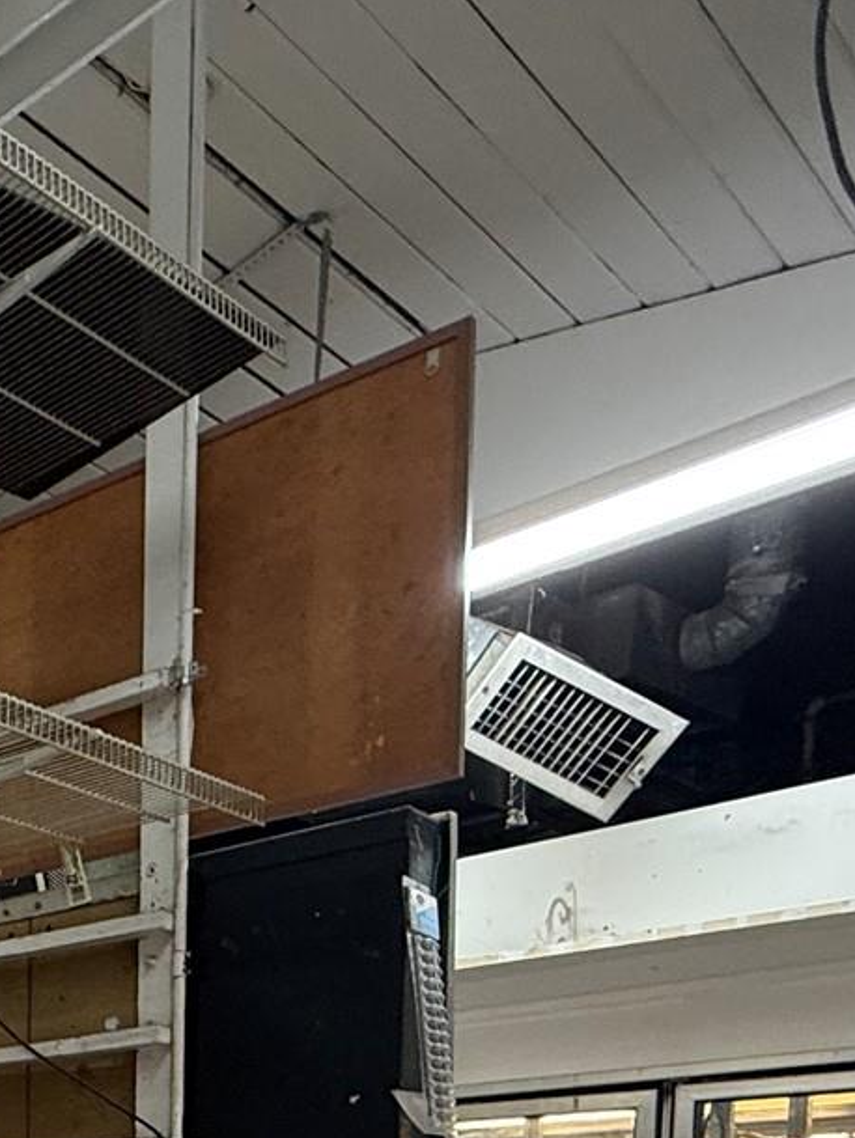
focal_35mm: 47
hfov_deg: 25.1
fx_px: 1547
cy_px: 1397
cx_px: -353
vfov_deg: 32.6
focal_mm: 2.22
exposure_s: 1/99
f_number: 2.2
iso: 200
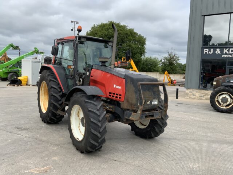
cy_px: 88
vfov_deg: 48.2
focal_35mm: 29
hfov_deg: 61.7
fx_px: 195
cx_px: 116
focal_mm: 3
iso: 16
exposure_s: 1/1626
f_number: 1.8
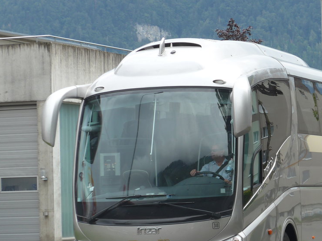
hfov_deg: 10.4
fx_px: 1758
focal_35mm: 189
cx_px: 233
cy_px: 156
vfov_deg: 7.9
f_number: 5
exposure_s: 1/250
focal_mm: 22.9
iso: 80
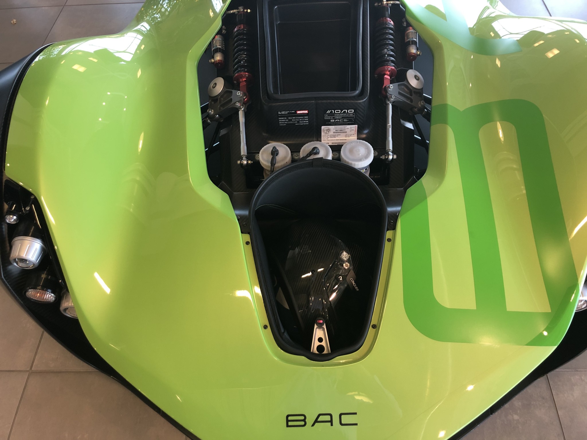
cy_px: 220
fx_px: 475
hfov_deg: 63.4
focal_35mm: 28
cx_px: 294
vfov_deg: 49.7
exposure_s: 1/30
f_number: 1.8
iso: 32
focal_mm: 4
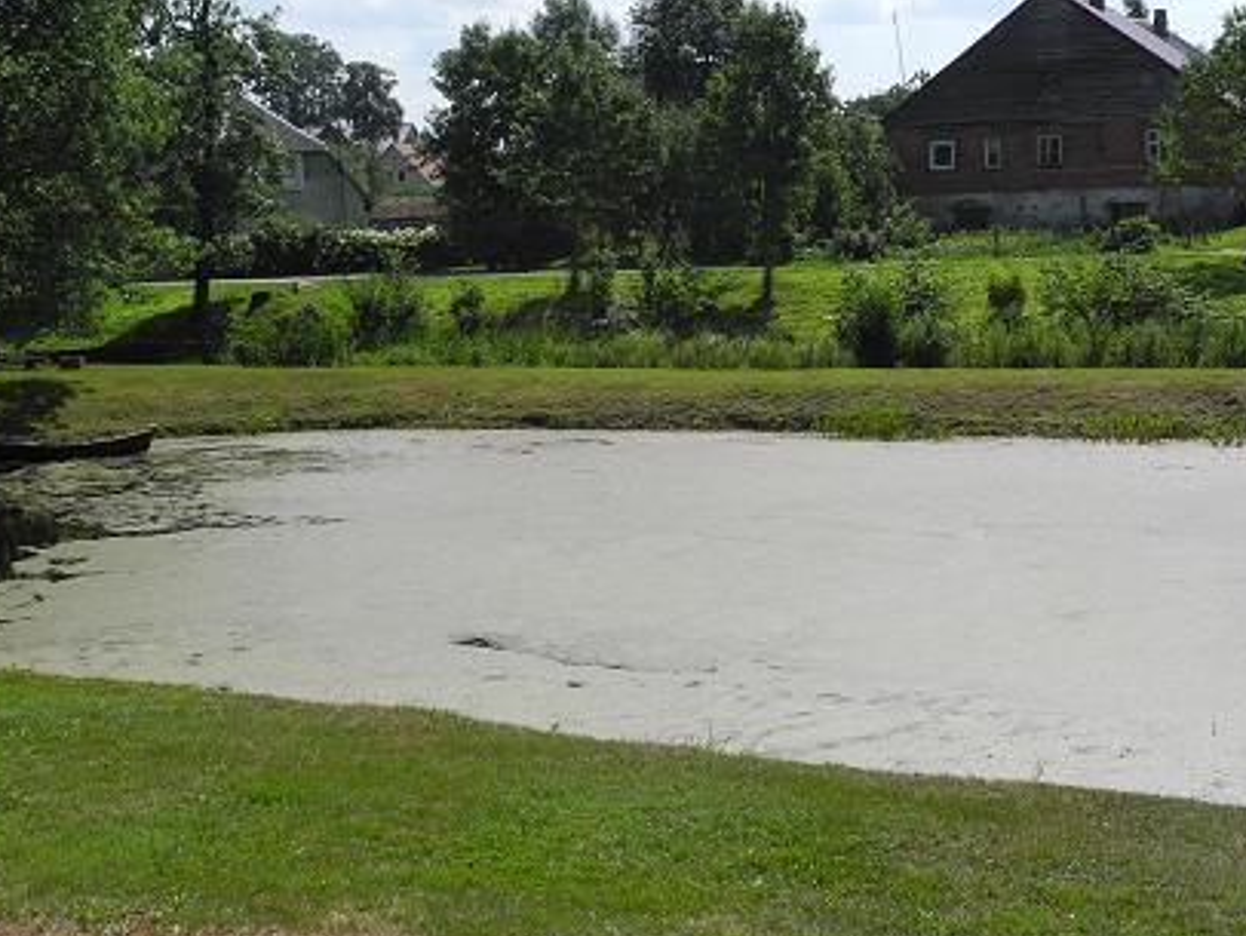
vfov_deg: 23.3
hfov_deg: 30.6
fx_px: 2269
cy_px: 368
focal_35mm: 63
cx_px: 743
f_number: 4.5
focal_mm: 10.7
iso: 100
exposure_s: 1/1000
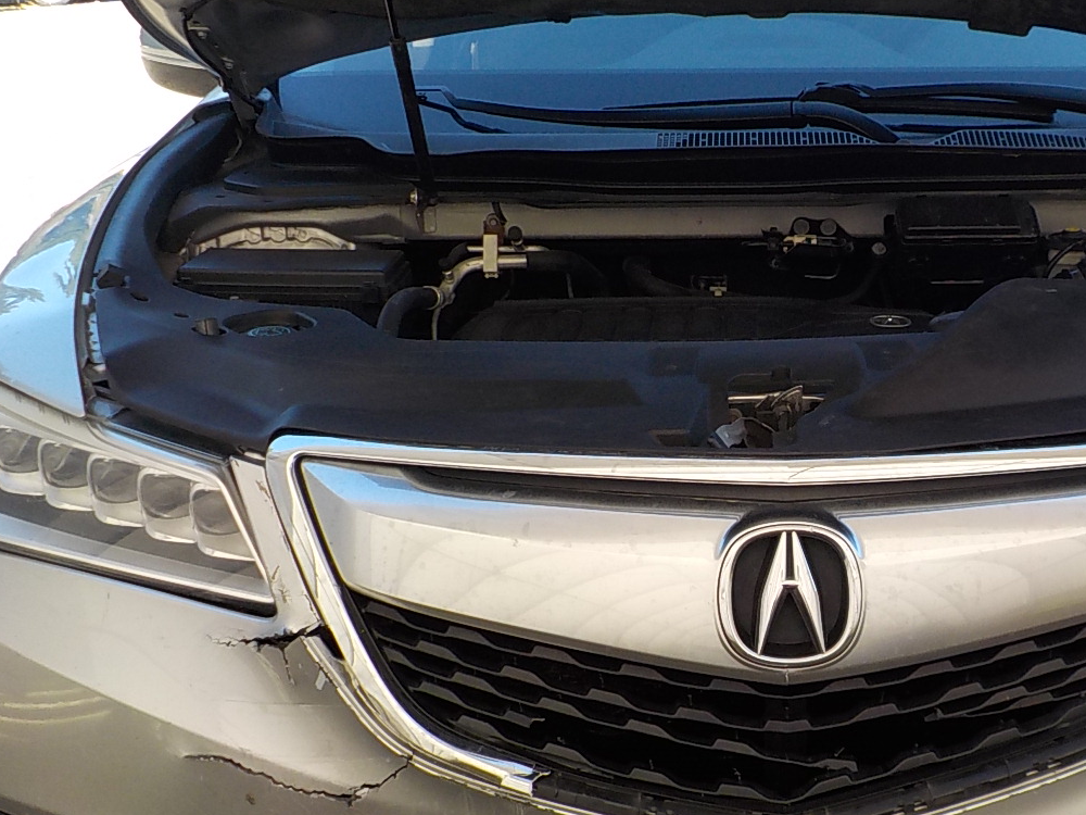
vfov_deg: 30.2
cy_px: 463
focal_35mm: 48
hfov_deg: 38.9
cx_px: 770
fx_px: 1506
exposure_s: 1/200
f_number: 3.3
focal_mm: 4.1
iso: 125
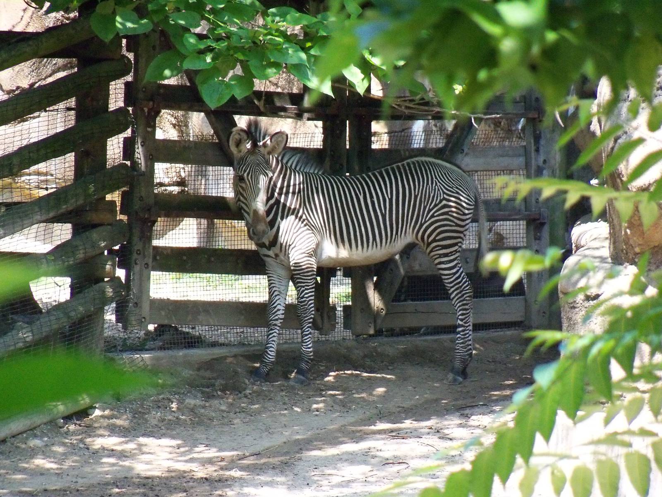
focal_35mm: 286
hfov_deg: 6.9
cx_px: 331
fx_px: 5469
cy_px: 248
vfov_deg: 5.2
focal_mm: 50.6
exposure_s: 1/500
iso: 640
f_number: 4.5
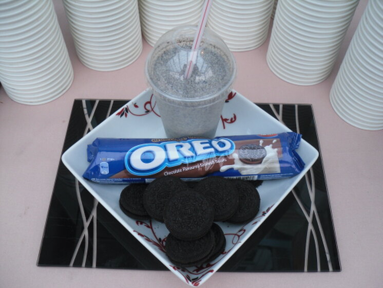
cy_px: 144
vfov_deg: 40.7
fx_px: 387
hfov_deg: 52.6
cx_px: 192
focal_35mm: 35
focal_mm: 6.3
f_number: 3
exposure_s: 1/90
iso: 100
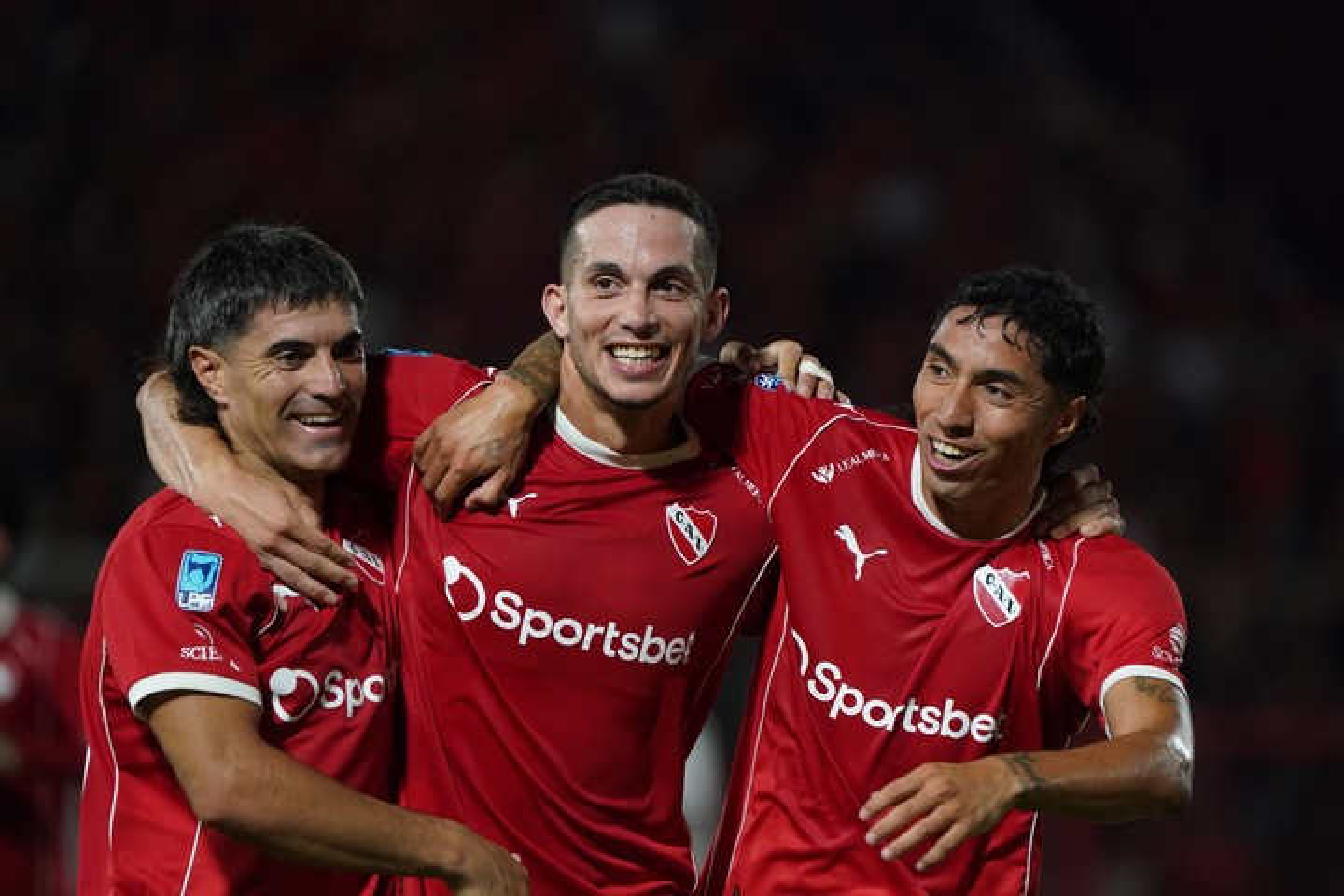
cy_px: 448
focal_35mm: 559
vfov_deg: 2.5
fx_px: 20868
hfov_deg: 3.7
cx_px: 672
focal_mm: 559
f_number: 6.3
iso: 5000
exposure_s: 1/1000
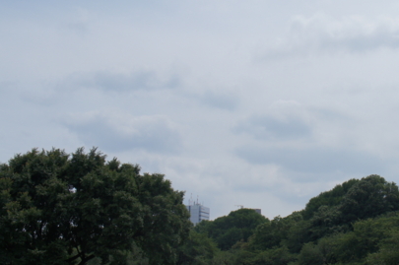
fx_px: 819
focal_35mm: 74
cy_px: 132
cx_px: 374
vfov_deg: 18.4
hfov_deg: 26.3
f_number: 8
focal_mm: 25
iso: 200
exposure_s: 1/1000
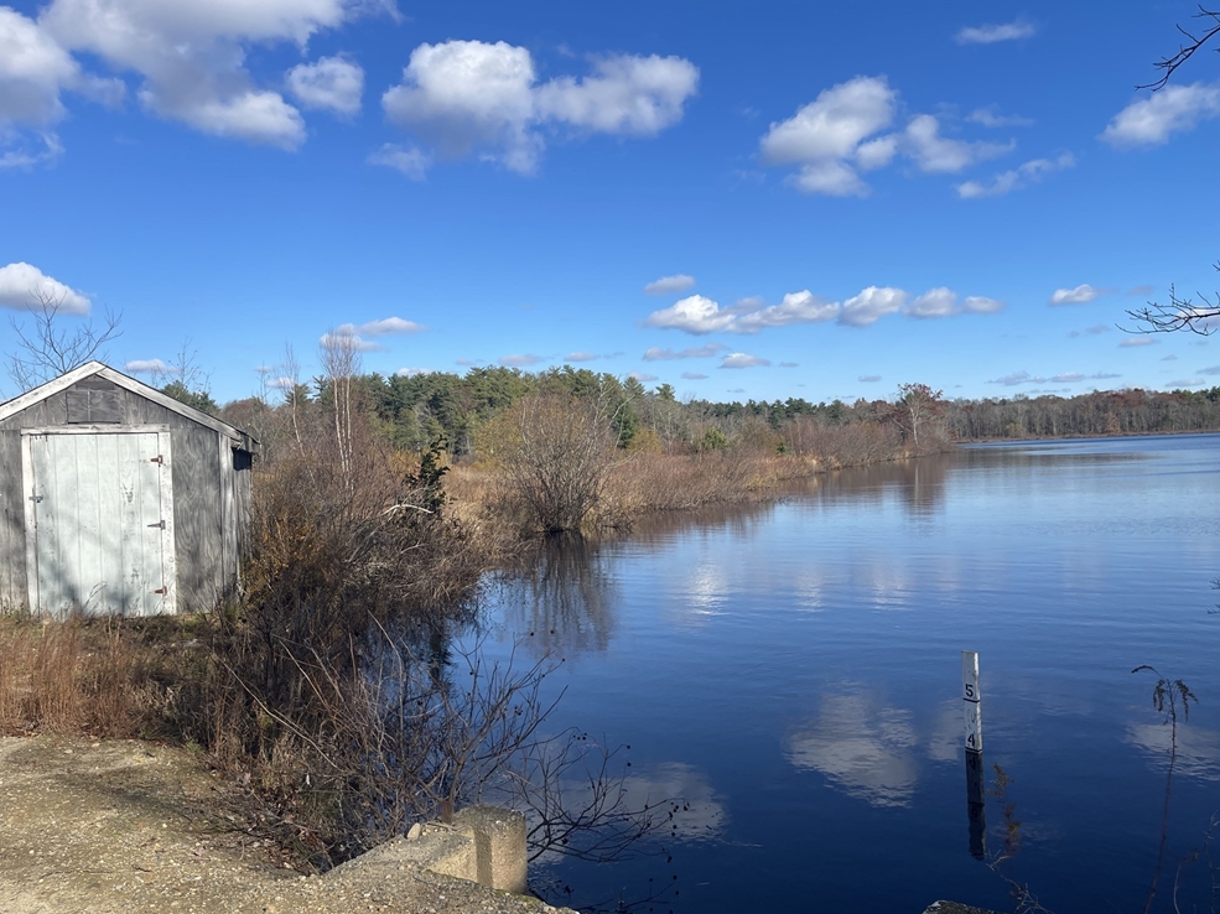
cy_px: 472
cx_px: 607
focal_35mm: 26
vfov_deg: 53.0
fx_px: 916
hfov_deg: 67.3
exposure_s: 1/3788
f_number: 1.6
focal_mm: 5.1
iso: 32
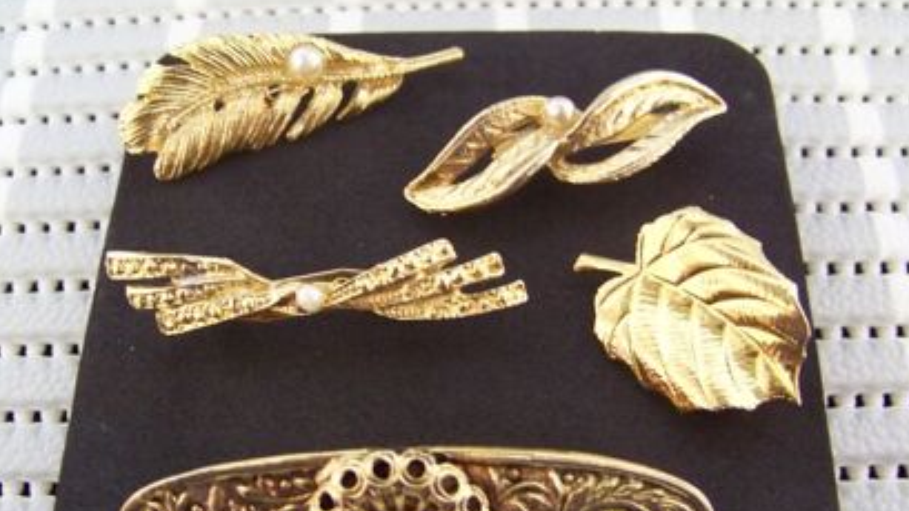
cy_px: 335
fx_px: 1109
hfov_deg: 44.6
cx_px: 456
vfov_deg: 25.8
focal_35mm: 46
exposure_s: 1/8
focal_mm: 5.85
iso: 400
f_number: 2.8
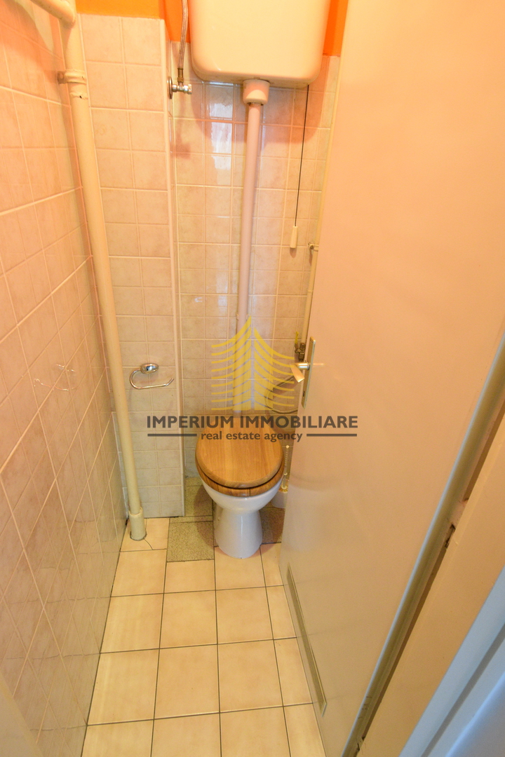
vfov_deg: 85.4
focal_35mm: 20
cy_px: 378
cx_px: 252
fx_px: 410
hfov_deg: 63.2
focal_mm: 13
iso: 3200
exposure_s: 1/13
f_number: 10
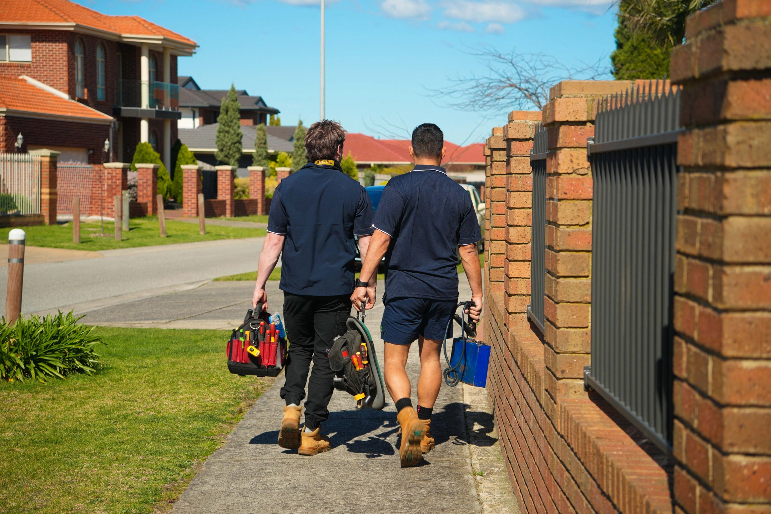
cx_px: 386
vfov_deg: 18.2
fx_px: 1606
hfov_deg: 27.0
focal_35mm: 75
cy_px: 257
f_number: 3.5
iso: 100
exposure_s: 1/125
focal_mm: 50
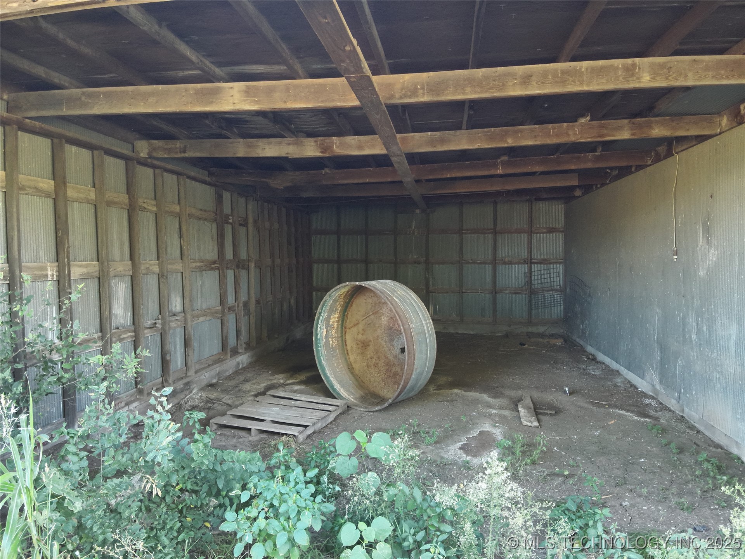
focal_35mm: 24
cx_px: 372
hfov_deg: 71.6
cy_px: 280
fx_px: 517
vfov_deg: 56.8
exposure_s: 1/40
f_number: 2.8
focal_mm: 4.4
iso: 700
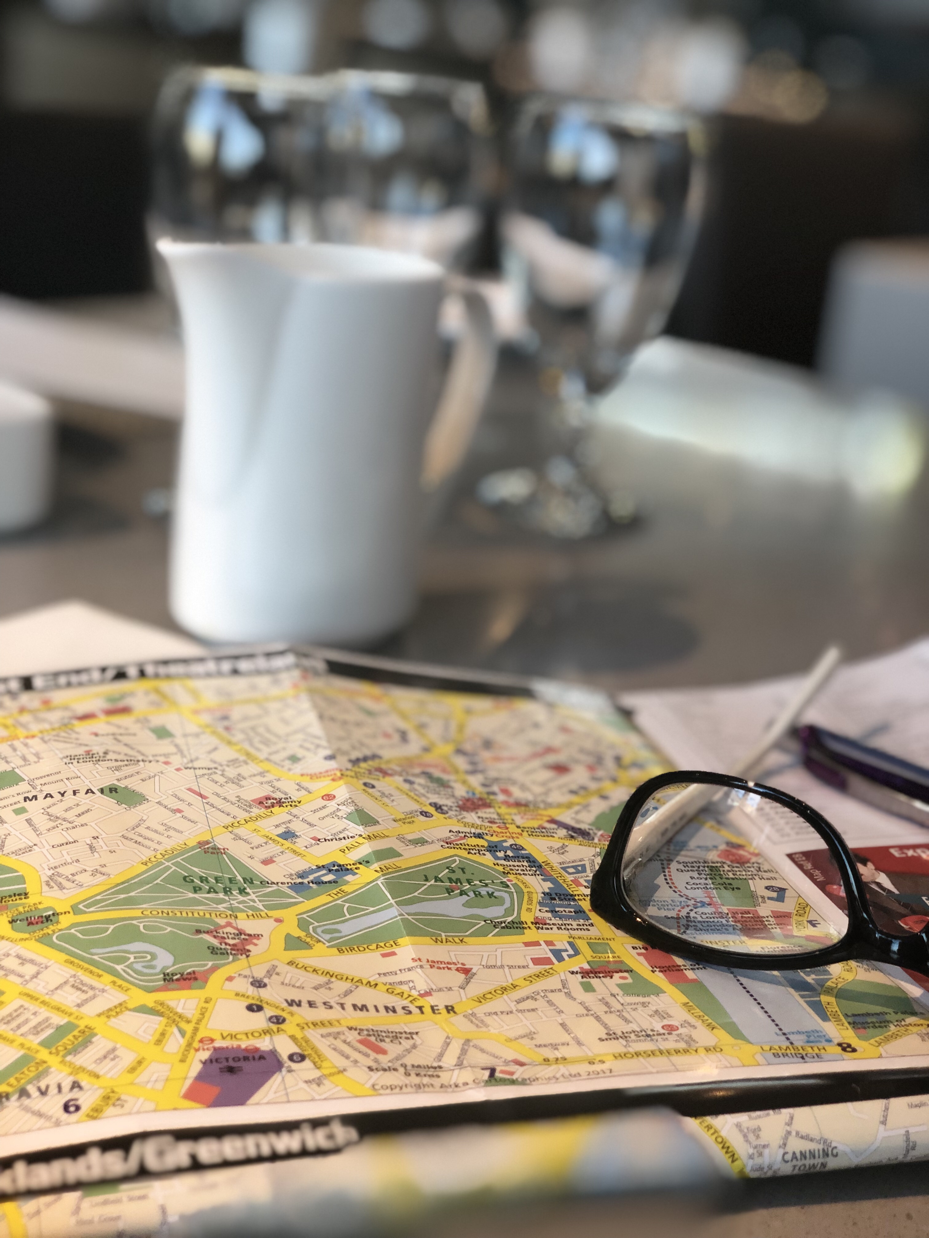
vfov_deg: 36.8
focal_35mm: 52
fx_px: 1861
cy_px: 619
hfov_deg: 28.0
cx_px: 464
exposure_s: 1/50
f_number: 2.4
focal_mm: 6
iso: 100
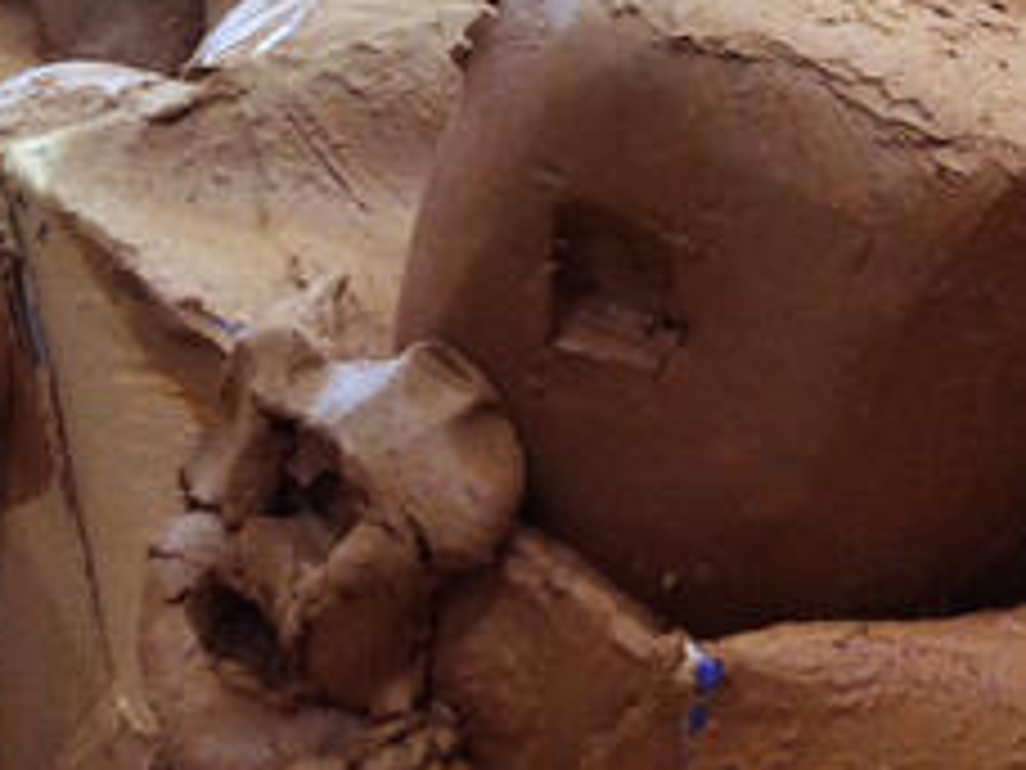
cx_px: -133
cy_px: -536
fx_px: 3646
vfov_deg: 11.3
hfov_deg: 15.5
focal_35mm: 123
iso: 160
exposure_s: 1/15
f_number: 2.8
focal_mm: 3.85
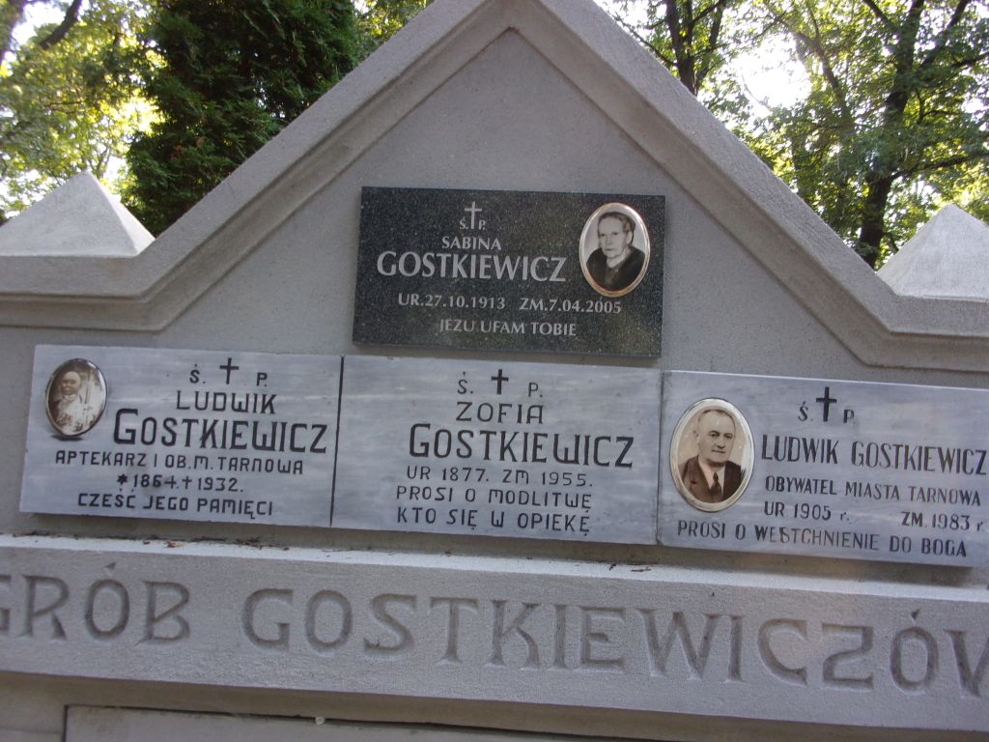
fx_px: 800
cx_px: 494
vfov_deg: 49.7
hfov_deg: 63.4
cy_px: 371
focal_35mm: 28
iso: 83
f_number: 3.9
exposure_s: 1/34
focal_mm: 5.1
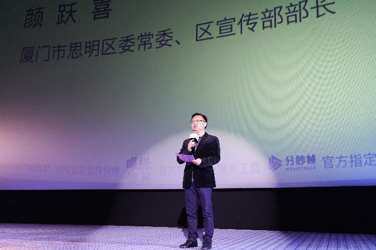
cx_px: 188
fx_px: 271
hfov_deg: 69.4
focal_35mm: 26
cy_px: 125
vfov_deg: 49.5
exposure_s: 1/250
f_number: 2.8
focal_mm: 26
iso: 4000
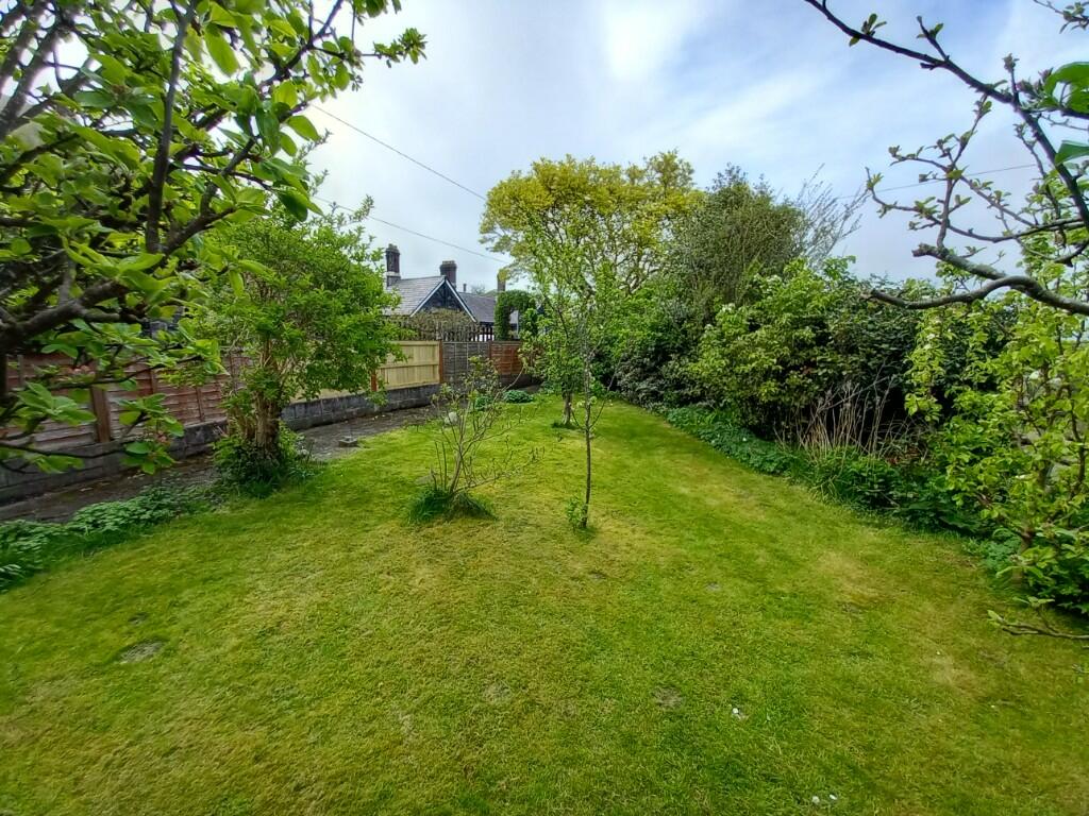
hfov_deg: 106.2
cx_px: 544
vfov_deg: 89.9
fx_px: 409
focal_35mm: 13
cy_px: 408
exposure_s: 1/274
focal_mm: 1.13
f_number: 2.2
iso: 40
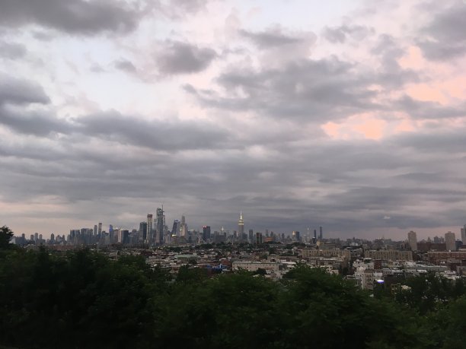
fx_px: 390
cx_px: 233
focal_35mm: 29
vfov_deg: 48.2
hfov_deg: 61.7
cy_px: 174
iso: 64
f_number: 2.2
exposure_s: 1/33
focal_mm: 4.15
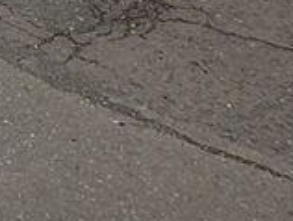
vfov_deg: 14.5
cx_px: -248
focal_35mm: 85
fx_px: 721
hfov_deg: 17.9
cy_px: -217
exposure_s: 1/250
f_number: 3.5
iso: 125
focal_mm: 3.7
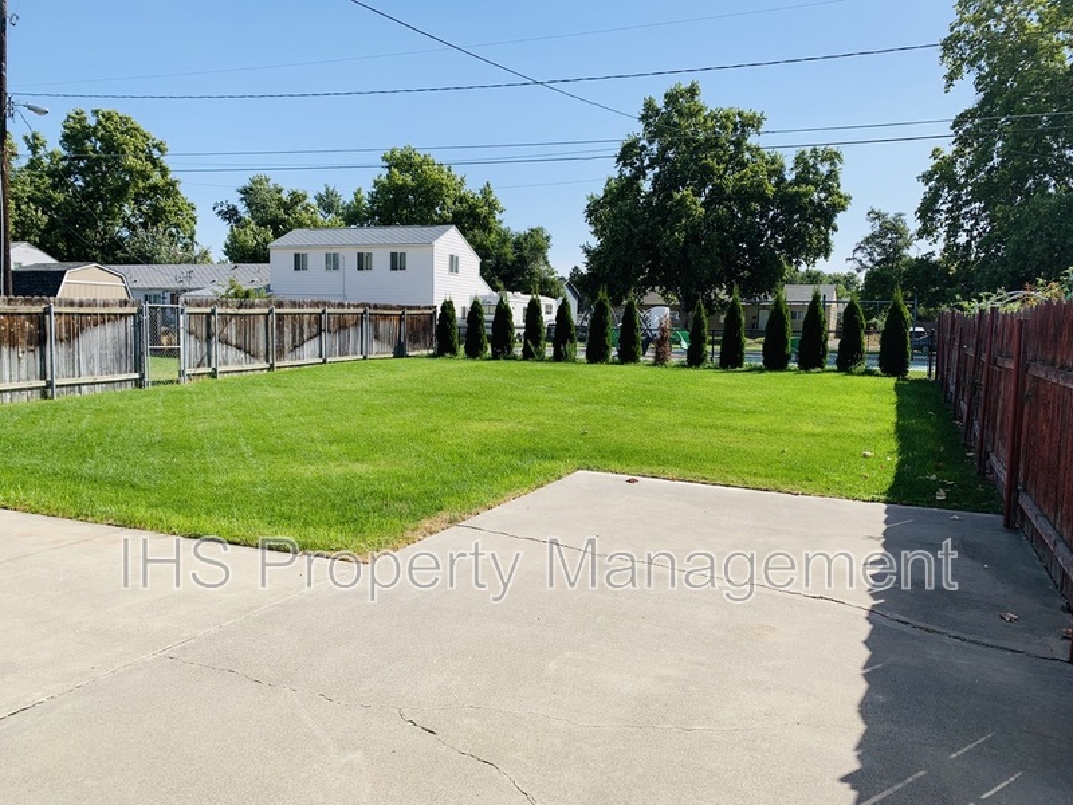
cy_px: 402
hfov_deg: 67.3
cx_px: 536
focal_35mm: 26
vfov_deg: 53.1
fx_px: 806
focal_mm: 4.25
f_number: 1.8
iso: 25
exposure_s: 1/2421
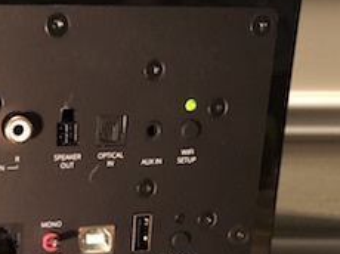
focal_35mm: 61
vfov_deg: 23.3
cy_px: 233
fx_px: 599
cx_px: 24
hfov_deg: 30.1
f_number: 1.8
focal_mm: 4
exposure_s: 1/4
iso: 100
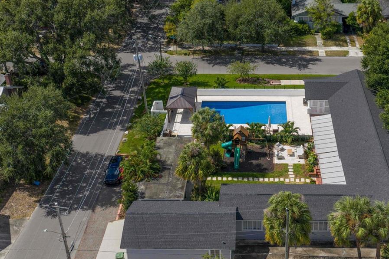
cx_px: 257
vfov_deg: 26.9
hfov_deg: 39.2
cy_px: 97
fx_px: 540
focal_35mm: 50
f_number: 2.8
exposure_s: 1/3200
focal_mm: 14.45
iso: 200
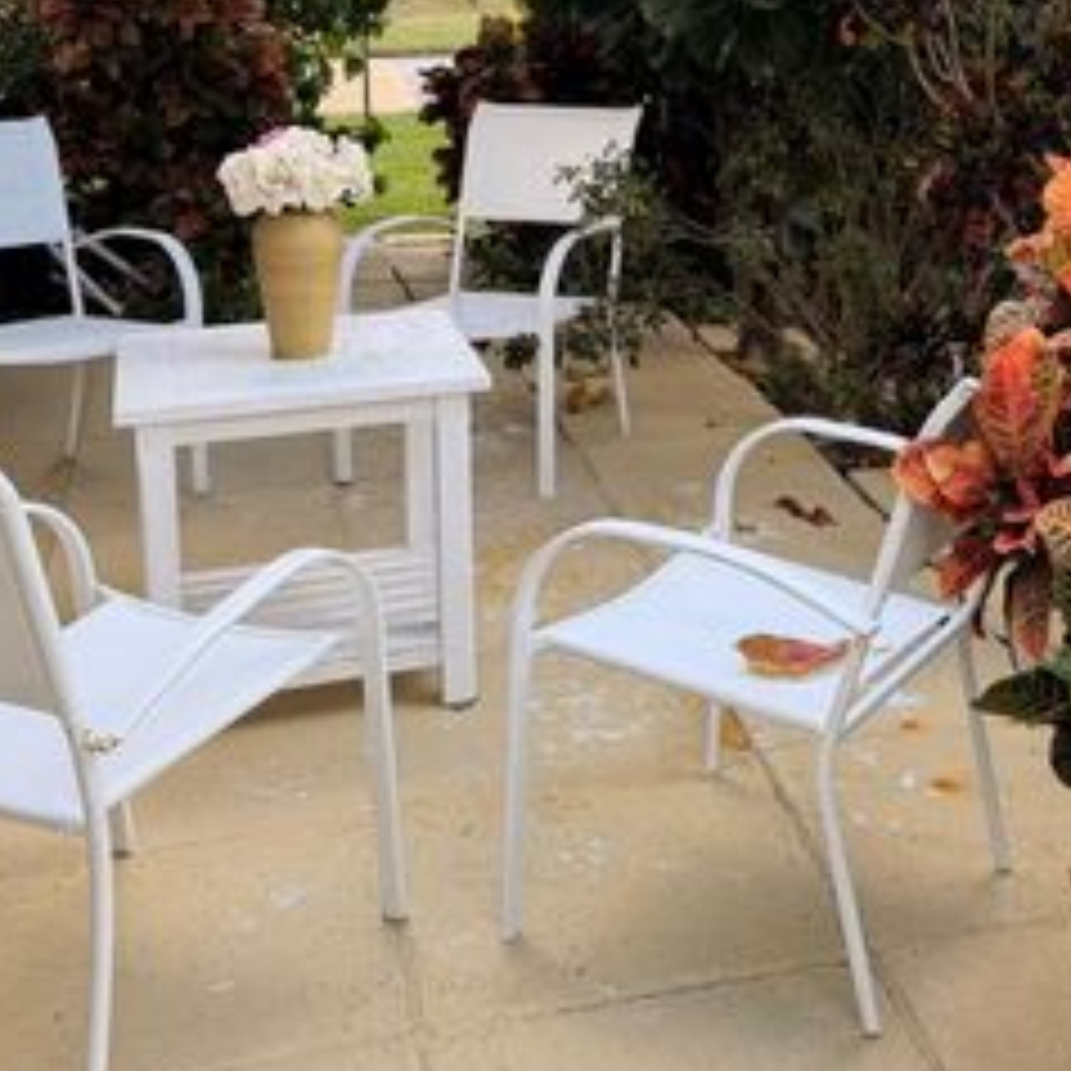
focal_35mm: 53
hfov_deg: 31.0
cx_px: 922
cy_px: 110
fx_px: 1855
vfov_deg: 30.8
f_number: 1.78
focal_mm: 6.76
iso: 100
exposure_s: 1/1139
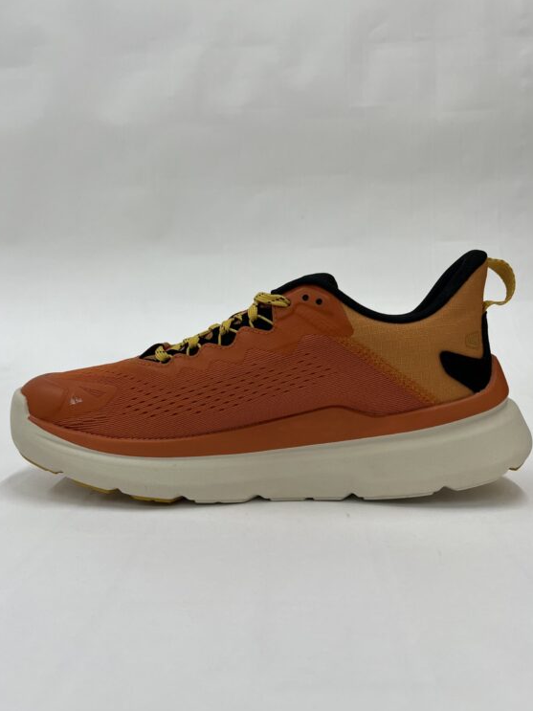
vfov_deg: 63.4
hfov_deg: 49.7
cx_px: 278
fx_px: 575
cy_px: 365
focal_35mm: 28
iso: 100
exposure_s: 1/100
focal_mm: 5.1
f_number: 1.6
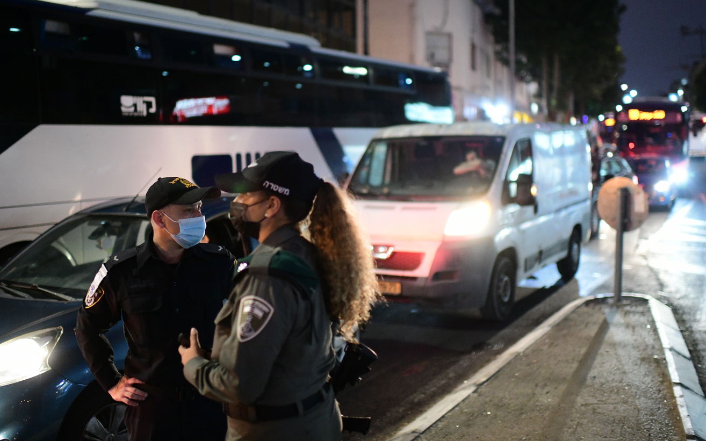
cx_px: 351
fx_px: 731
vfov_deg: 33.6
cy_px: 208
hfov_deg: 51.5
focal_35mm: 38
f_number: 1.4
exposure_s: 1/250
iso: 6400
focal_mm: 35
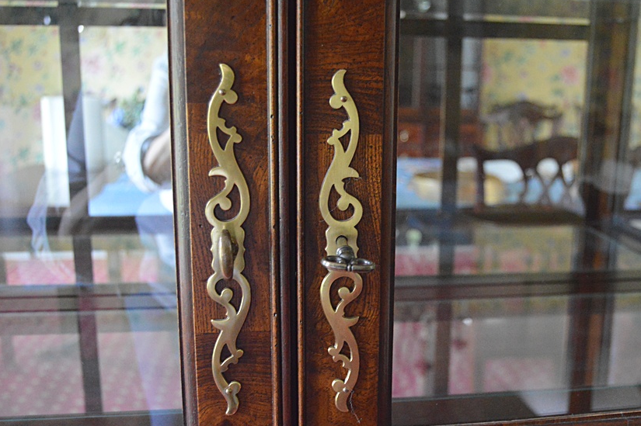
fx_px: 712
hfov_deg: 48.2
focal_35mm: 40
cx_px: 384
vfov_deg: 33.4
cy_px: 225
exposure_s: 1/60
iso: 3200
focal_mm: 22
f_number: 3.5
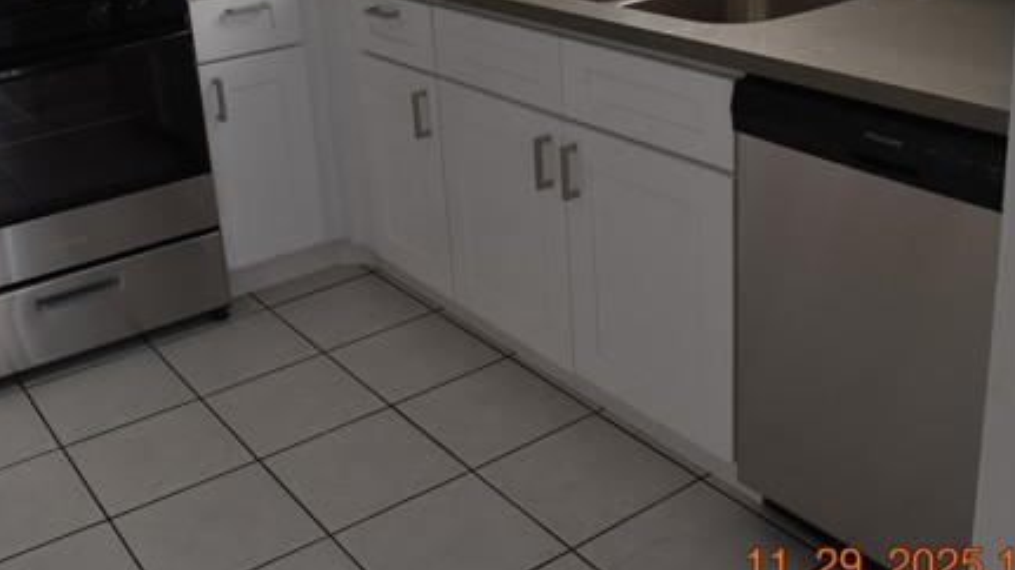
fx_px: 1130
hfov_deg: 48.4
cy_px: 135
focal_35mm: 42
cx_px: 502
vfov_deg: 27.9
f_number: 5.6
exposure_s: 1/250
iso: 250
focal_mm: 18
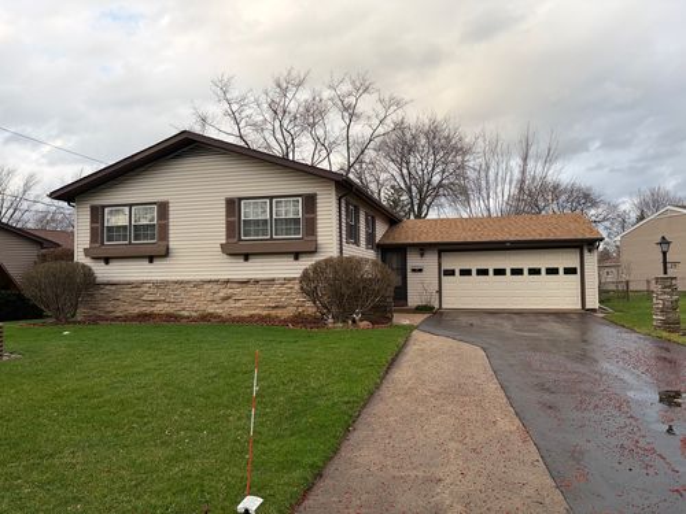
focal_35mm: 26
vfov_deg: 53.1
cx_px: 343
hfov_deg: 67.3
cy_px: 257
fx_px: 515
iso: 50
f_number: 1.6
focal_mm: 5.96
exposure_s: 1/782
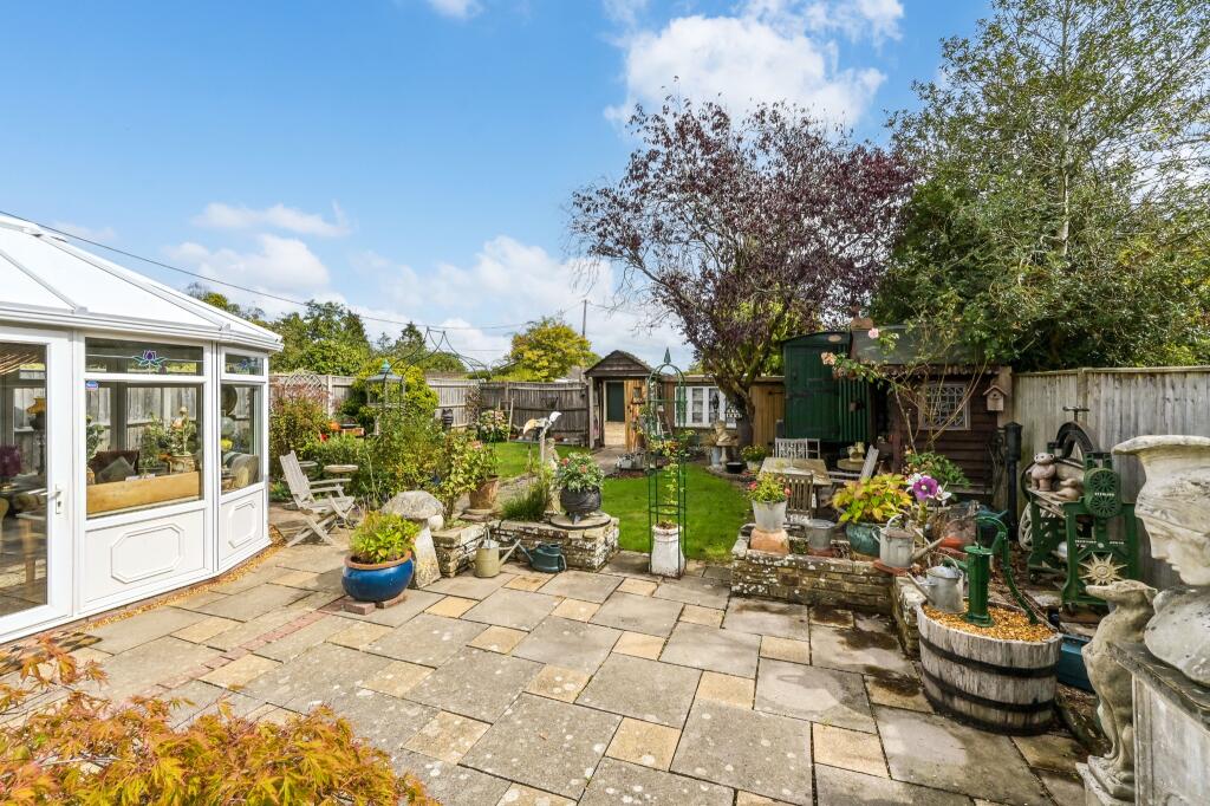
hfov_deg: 100.4
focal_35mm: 15
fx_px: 504
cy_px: 403
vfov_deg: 77.3
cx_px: 605
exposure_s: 1/400
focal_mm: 15
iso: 400
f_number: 16
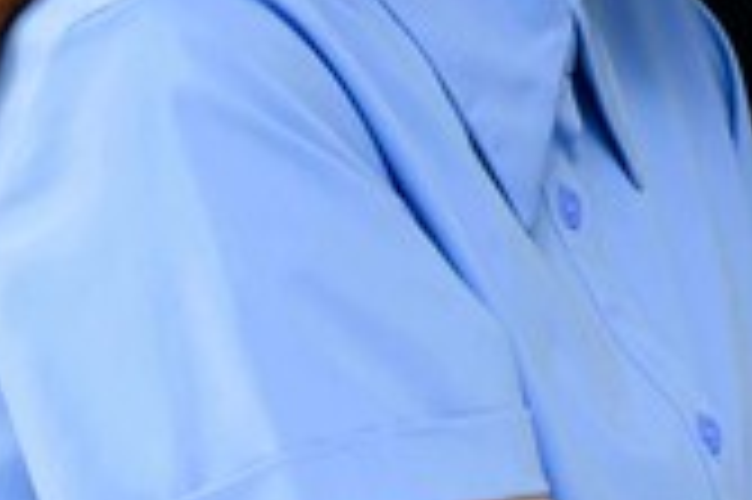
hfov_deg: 4.7
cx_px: 1450
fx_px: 9098
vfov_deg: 3.1
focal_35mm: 436
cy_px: 302
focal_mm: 81
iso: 1600
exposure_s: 1/125
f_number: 8
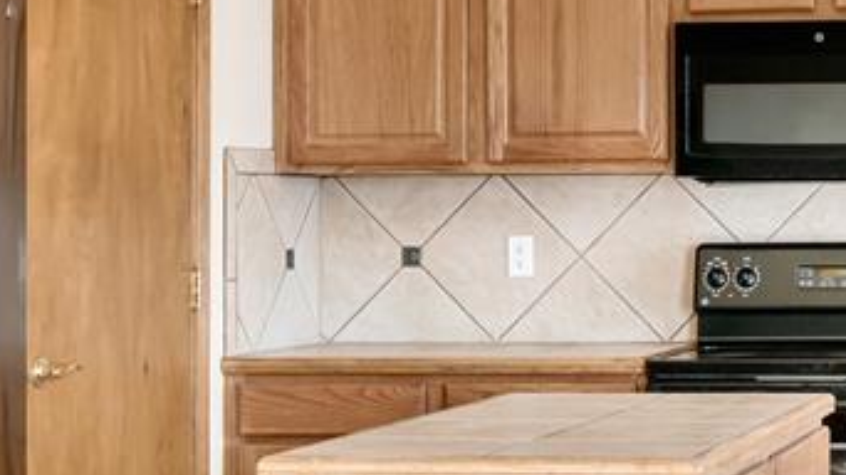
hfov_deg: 21.8
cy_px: 407
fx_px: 2108
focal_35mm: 94
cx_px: 867
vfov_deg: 12.8
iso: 320
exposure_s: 1/60
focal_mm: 30
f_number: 7.1
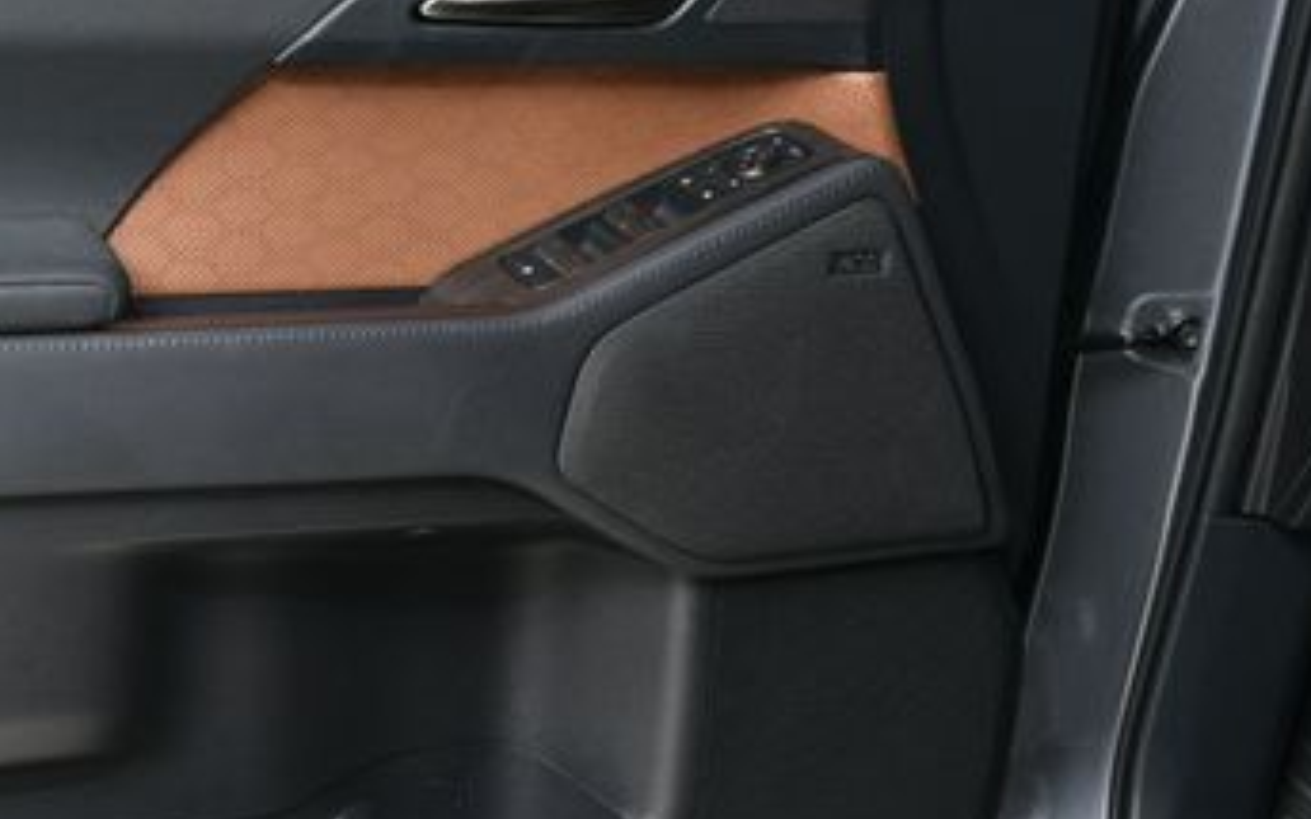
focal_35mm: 74
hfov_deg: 27.1
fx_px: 2644
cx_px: 206
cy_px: 430
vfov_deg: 17.6
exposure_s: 1/160
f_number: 5.6
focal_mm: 26
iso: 100
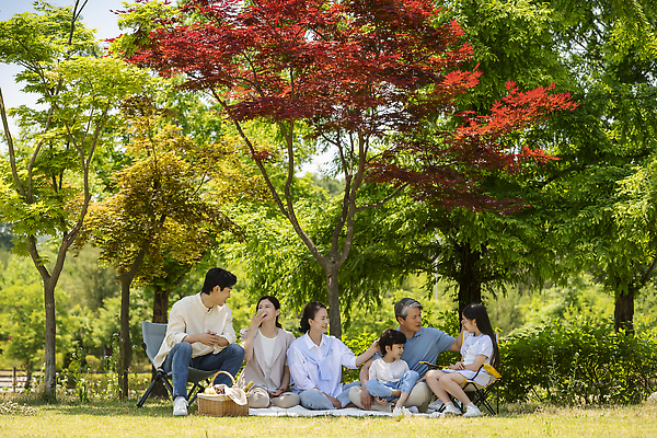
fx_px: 2044
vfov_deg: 12.2
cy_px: 219
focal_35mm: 112
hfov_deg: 18.3
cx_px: 328
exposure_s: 1/320
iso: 160
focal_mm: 112
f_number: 5.6
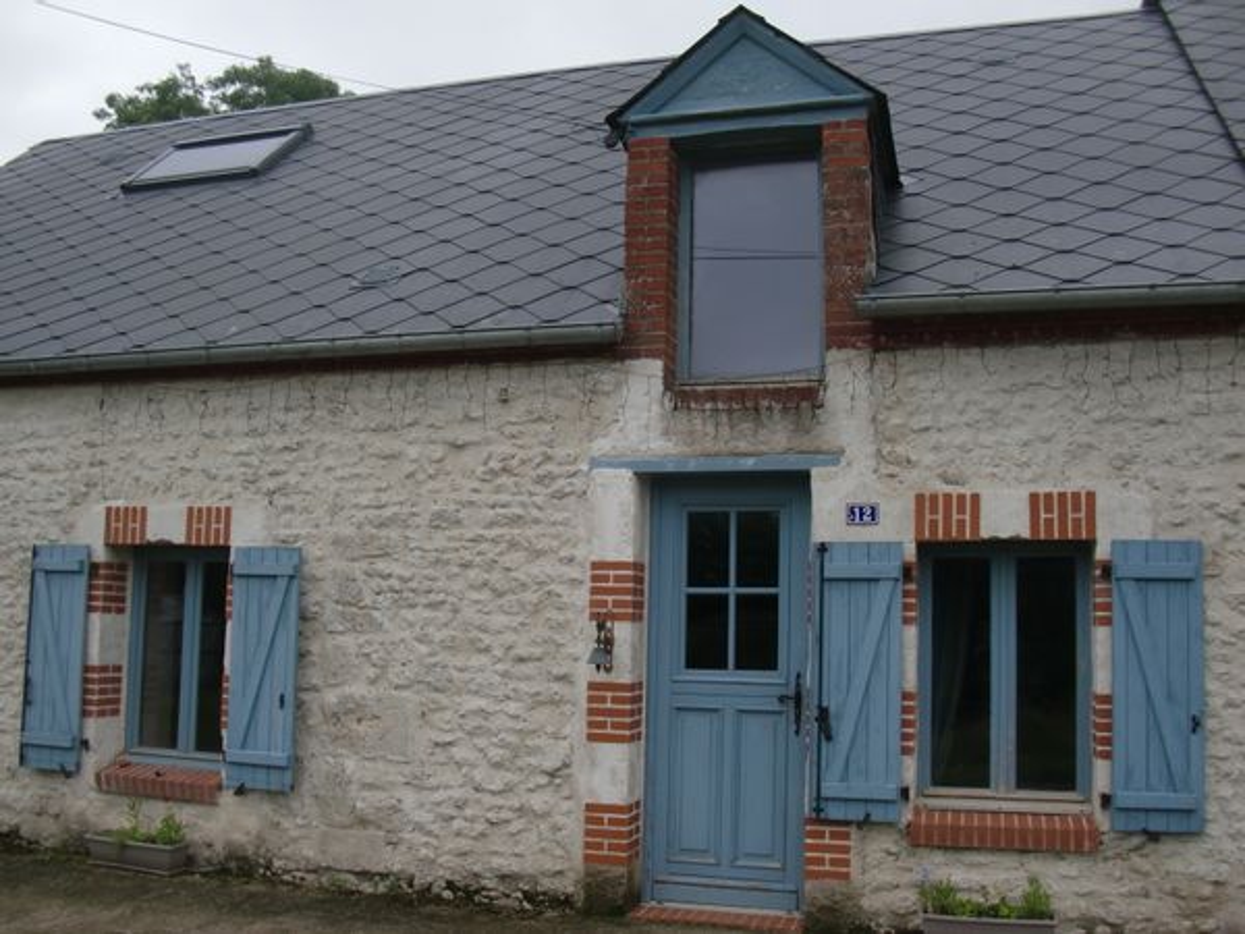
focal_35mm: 36
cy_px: 467
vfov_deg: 39.7
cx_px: 622
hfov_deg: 51.4
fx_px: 1295
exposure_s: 1/400
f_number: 2.8
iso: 64
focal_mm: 6.3
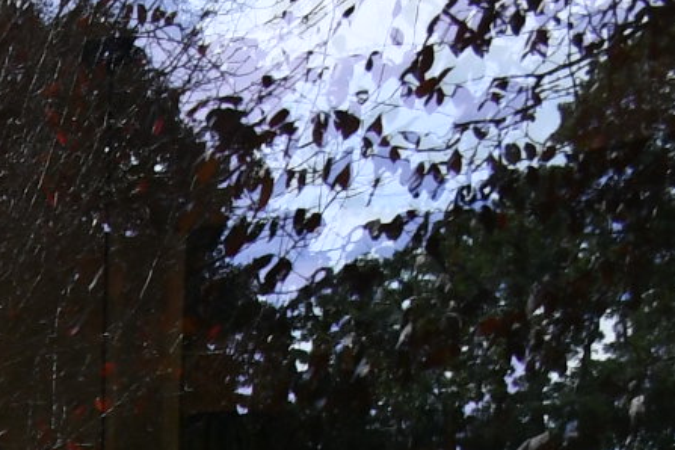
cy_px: 1347
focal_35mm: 168
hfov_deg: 10.1
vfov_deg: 7.3
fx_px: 3150
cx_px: -1102
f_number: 5.6
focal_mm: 18
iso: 220
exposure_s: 1/250
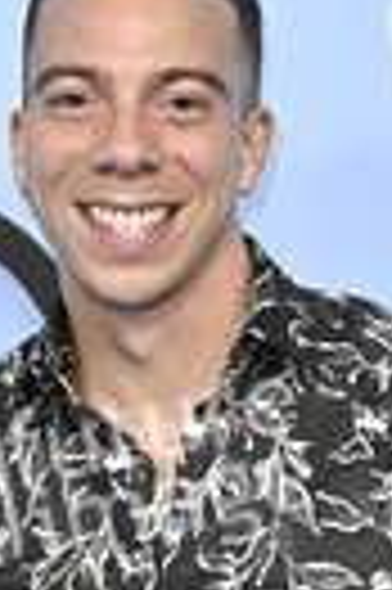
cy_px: 712
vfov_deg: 10.1
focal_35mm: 201
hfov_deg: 6.8
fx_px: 3291
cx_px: 212
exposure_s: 1/320
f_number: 6.3
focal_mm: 66
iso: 1600
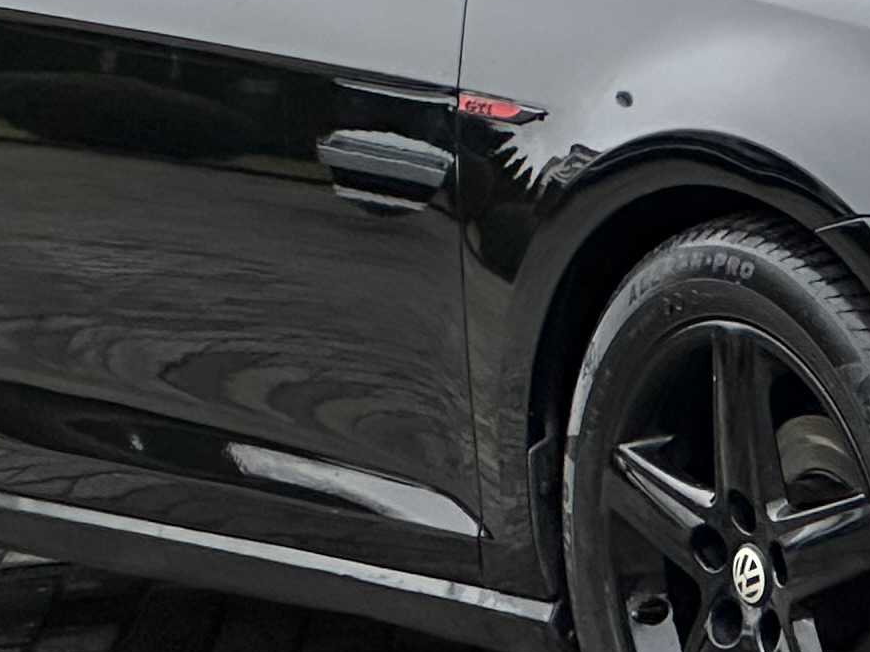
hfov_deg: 5.5
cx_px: 948
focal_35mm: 357
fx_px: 8970
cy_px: -358
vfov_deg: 4.1
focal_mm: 9
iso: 125
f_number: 2.8
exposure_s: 1/99
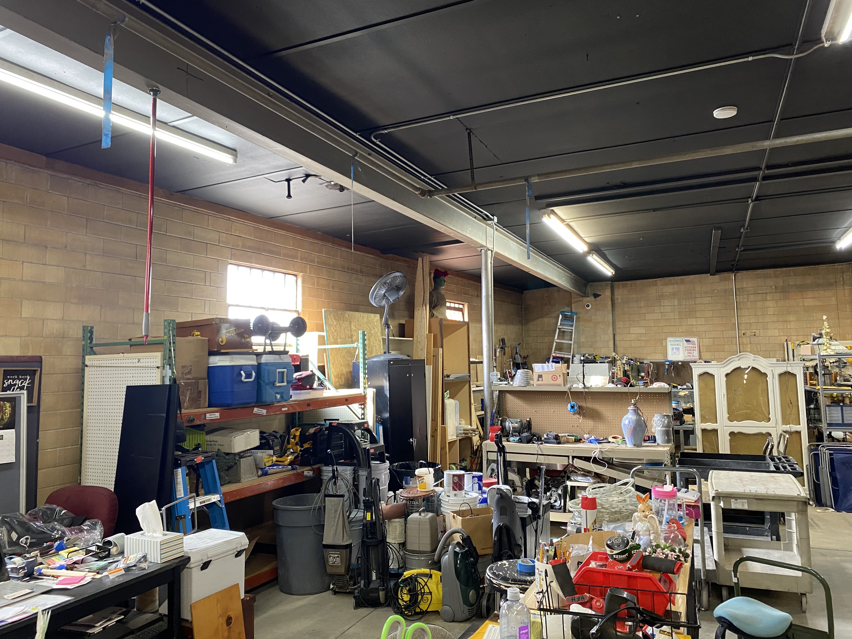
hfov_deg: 67.3
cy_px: 320
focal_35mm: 26
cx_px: 426
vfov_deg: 53.1
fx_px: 640
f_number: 1.8
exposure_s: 1/60
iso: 250
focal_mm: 4.25
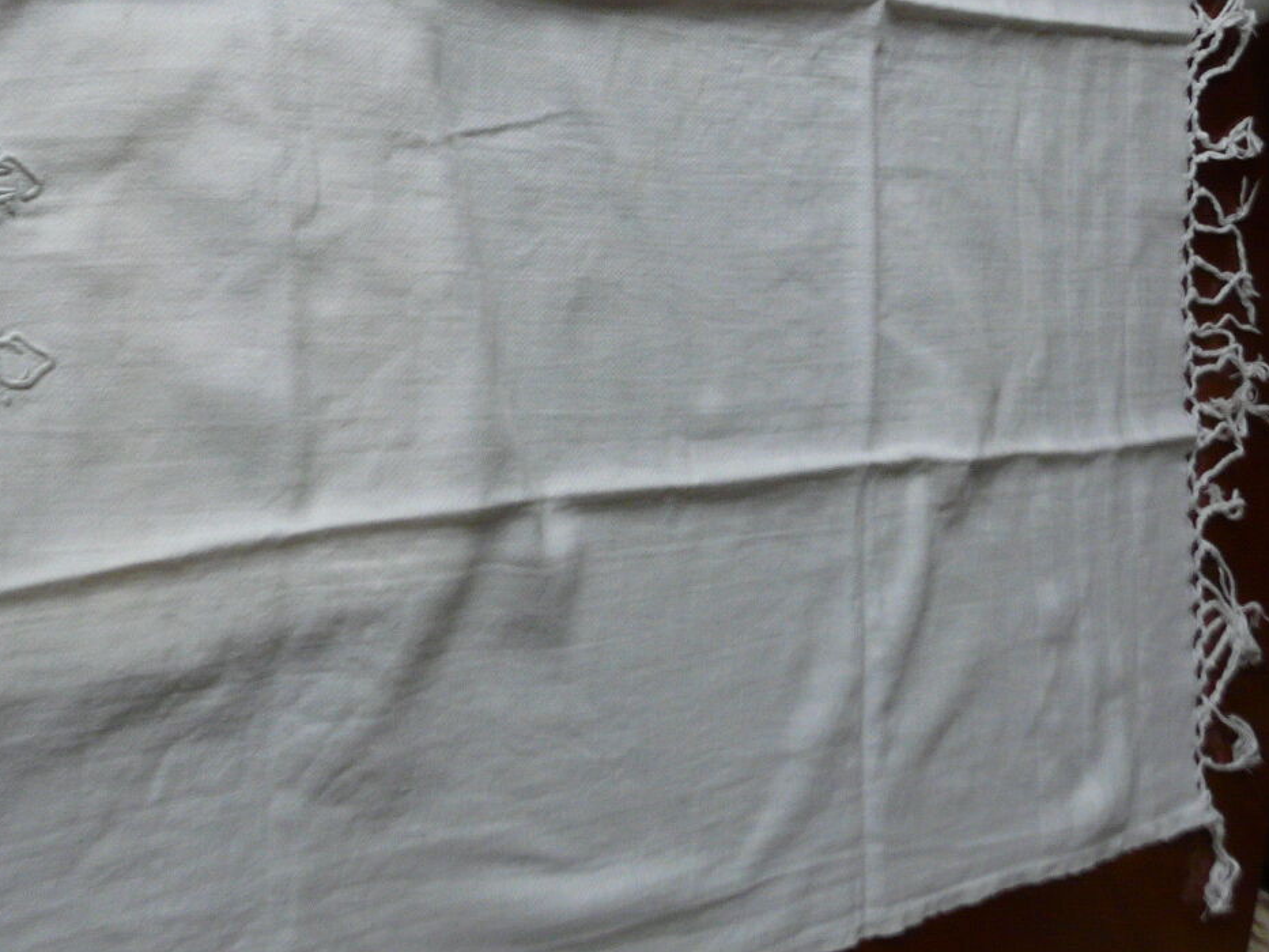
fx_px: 1760
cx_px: 230
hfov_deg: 38.0
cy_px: 235
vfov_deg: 29.8
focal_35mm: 48
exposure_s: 1/10
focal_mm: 4.6
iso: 200
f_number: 4.5
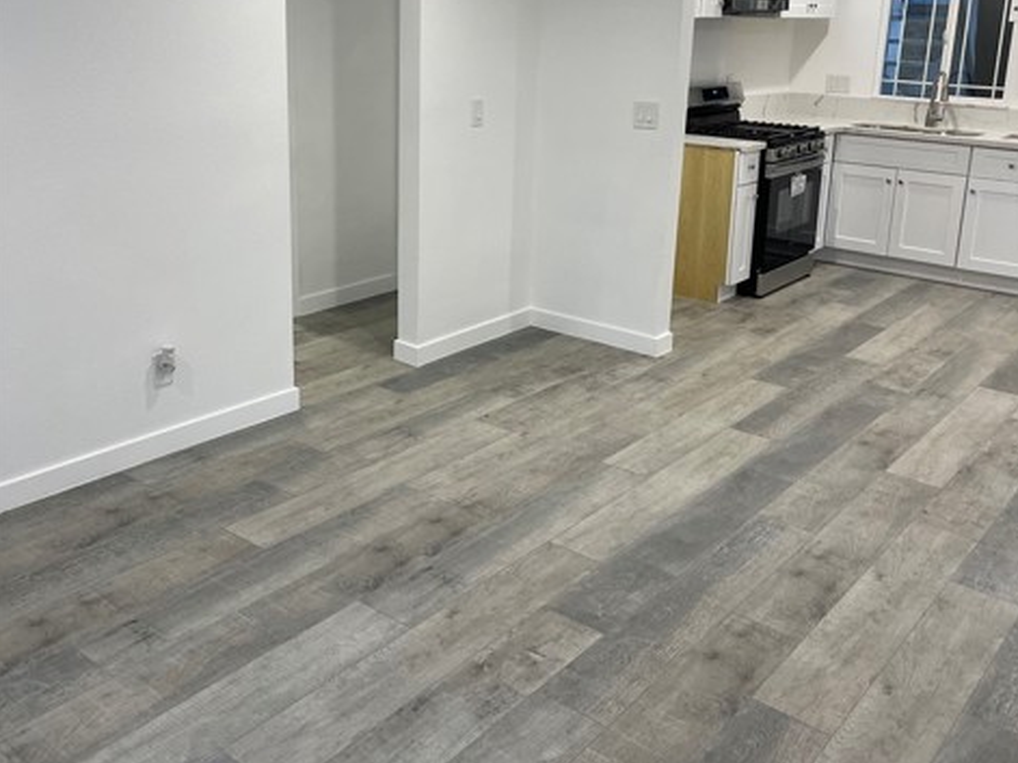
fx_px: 1000
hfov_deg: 54.0
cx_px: 512
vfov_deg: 41.3
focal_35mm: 34
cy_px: 264
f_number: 1.6
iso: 100
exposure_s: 1/120
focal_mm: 5.1
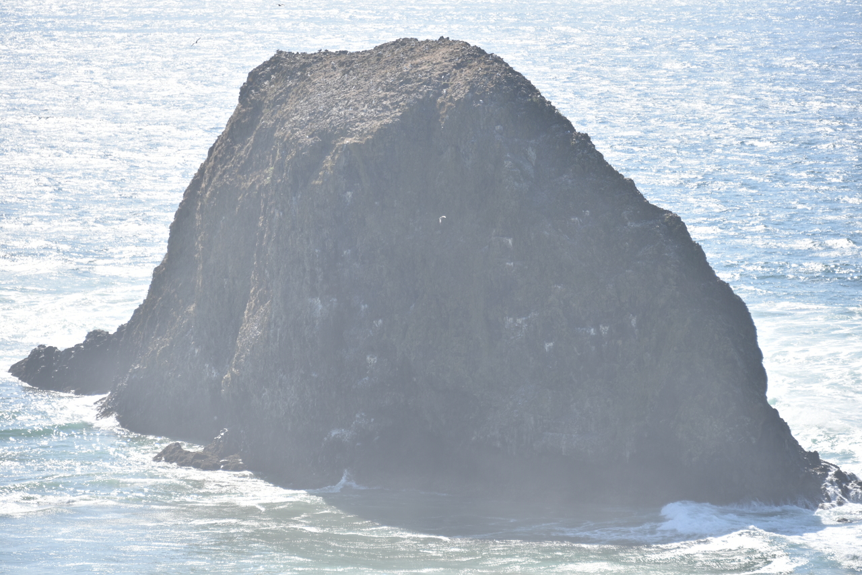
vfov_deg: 8.1
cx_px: 431
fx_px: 4071
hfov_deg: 12.1
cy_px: 288
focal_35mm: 170
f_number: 5.6
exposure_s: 1/400
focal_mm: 170
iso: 110
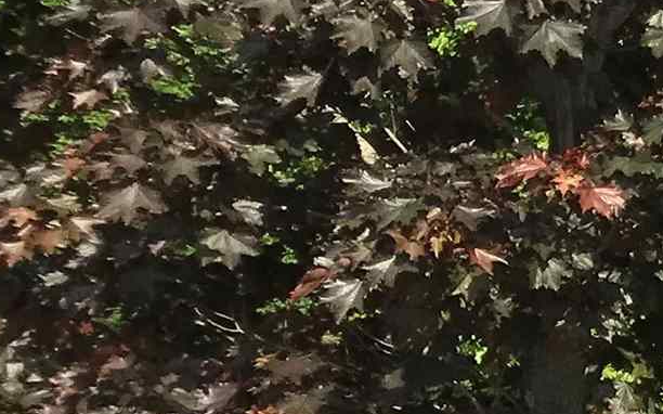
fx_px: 2691
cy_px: 283
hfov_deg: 11.5
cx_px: 1621
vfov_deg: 8.8
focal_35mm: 149
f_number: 1.8
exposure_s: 1/2179
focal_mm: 3.99
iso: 20
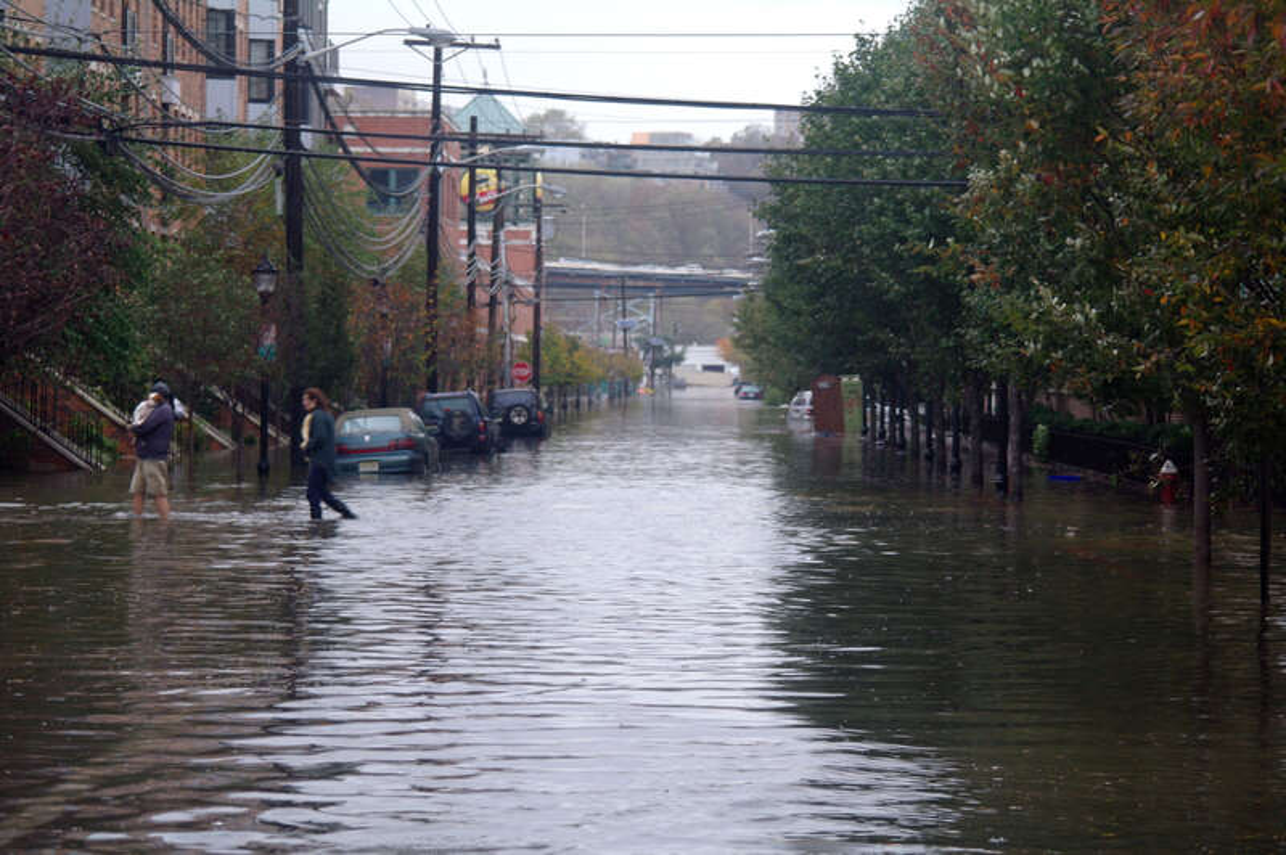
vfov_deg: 10.0
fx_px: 4890
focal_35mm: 137
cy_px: 428
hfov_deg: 15.0
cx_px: 643
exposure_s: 1/25
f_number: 5
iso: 400
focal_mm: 89
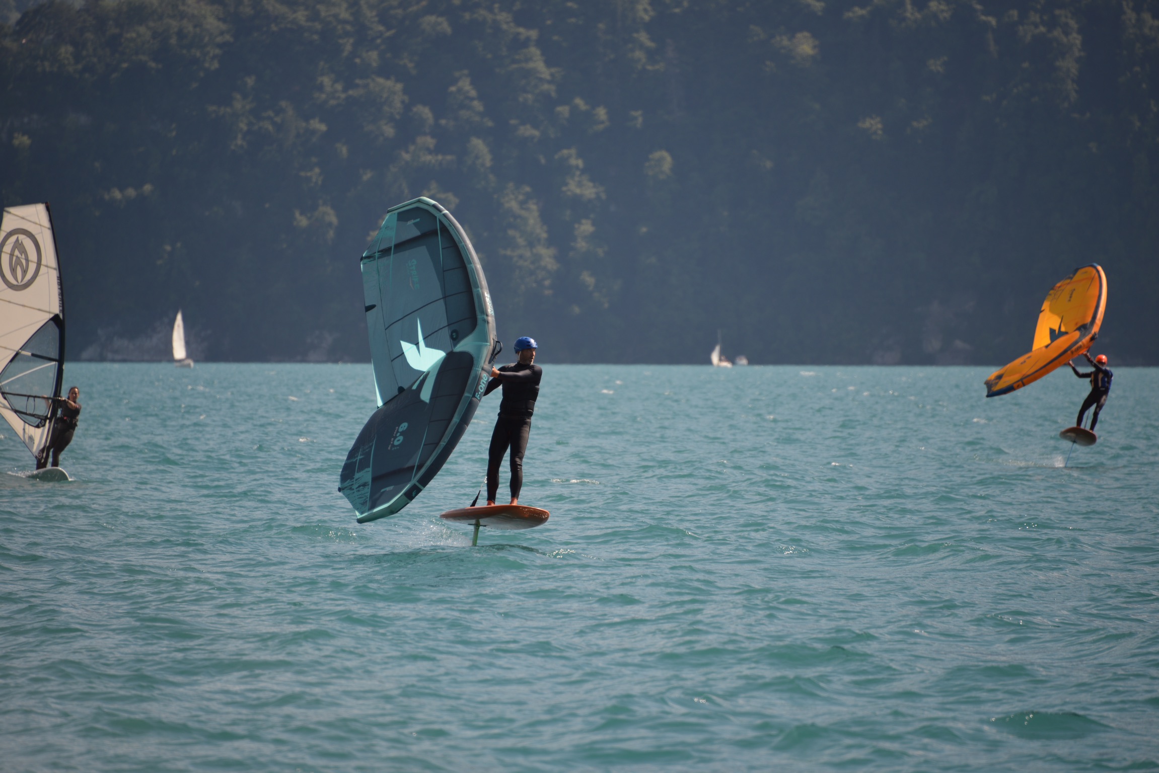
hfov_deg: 6.9
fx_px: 9660
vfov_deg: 4.6
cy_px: 386
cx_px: 580
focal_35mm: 300
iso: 125
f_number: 5.6
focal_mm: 300
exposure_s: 1/500
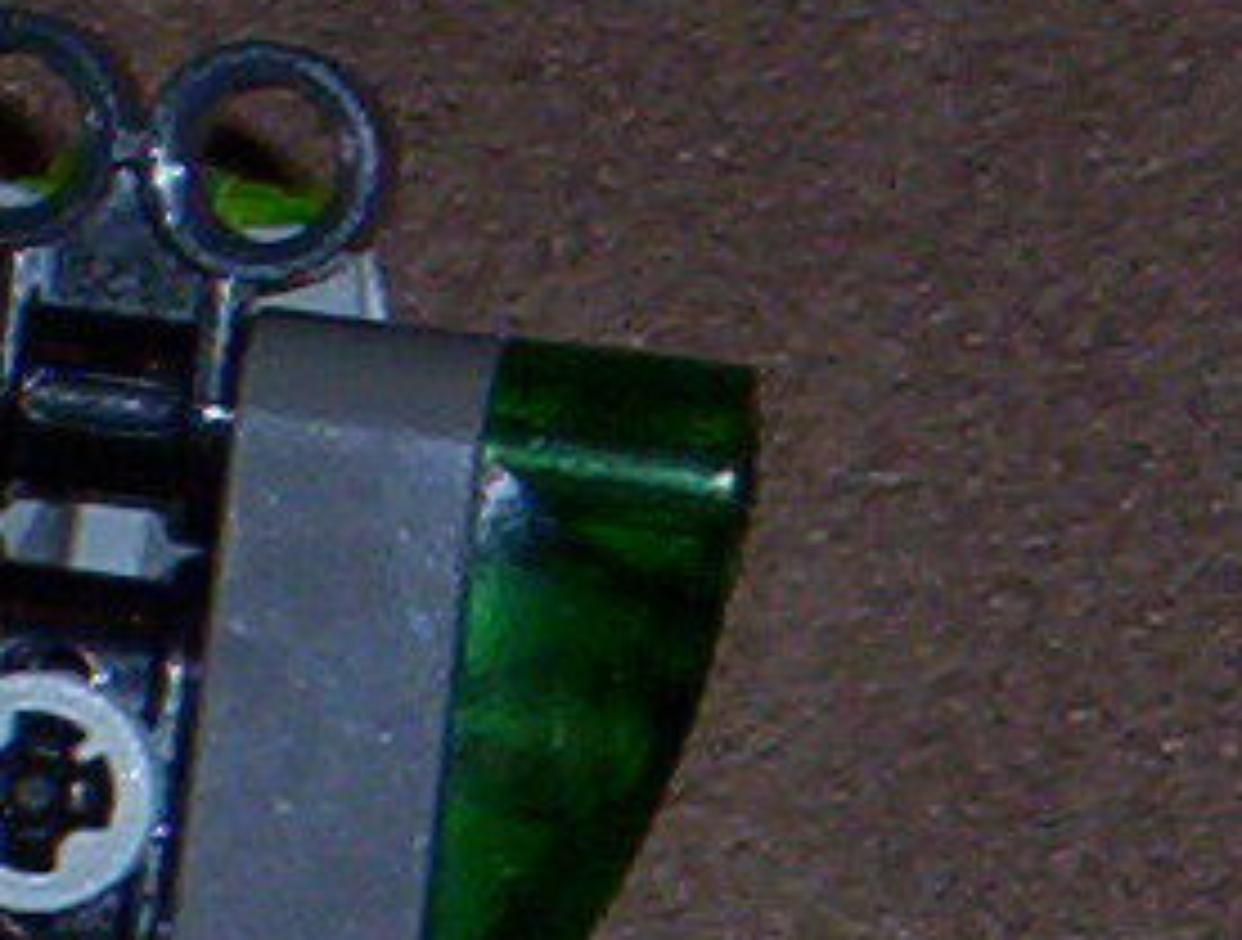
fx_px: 26355
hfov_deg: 2.7
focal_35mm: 732
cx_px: 1620
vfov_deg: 2.0
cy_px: 2204
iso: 140
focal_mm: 16.3
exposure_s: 1/125
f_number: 4.62
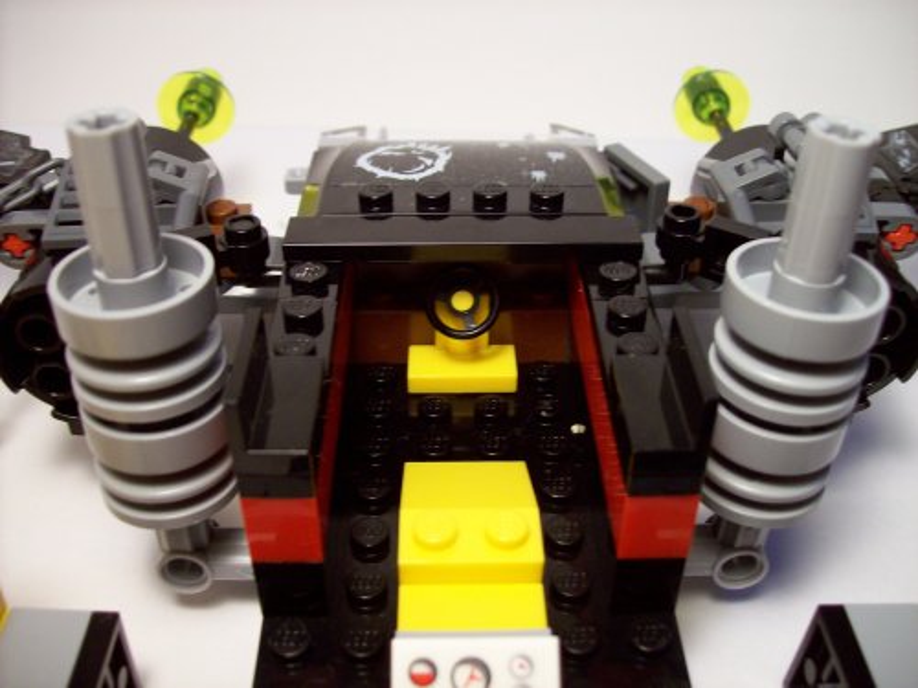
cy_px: 344
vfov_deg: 39.7
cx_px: 459
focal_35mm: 36
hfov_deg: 51.4
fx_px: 955
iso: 80
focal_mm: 6
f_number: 2.7
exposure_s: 1/35.2
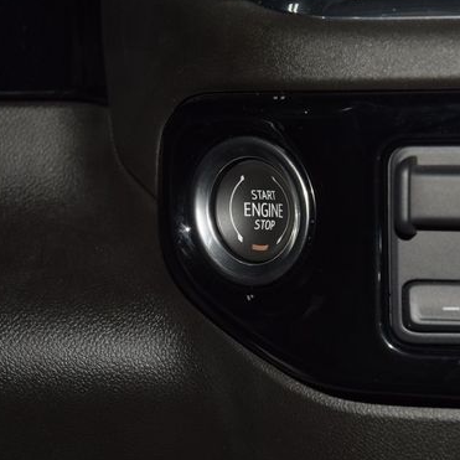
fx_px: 2315
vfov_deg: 11.3
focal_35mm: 154
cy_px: 211
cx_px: 263
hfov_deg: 11.3
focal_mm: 70
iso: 100
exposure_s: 1/125
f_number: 8
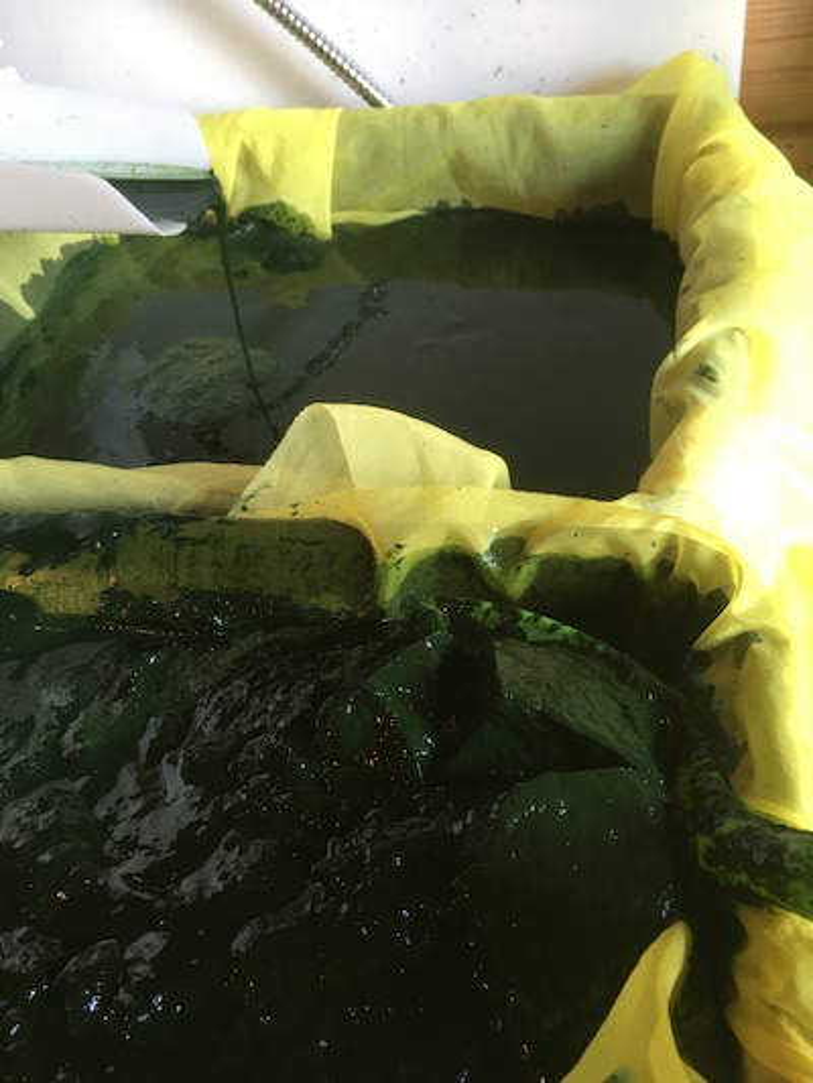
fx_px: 908
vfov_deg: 61.6
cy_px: 542
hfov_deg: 48.2
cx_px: 406
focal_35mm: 29
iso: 125
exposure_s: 1/33
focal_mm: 4.15
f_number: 2.2
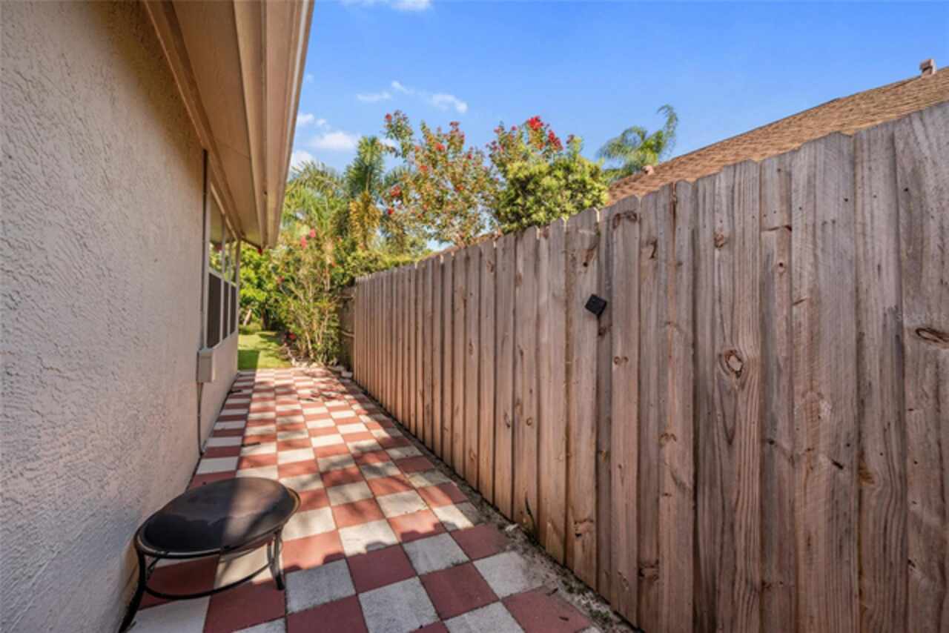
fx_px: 369
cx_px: 474
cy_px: 316
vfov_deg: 81.2
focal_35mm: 14
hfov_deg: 104.2
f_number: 6.3
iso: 250
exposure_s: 1/320
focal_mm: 14
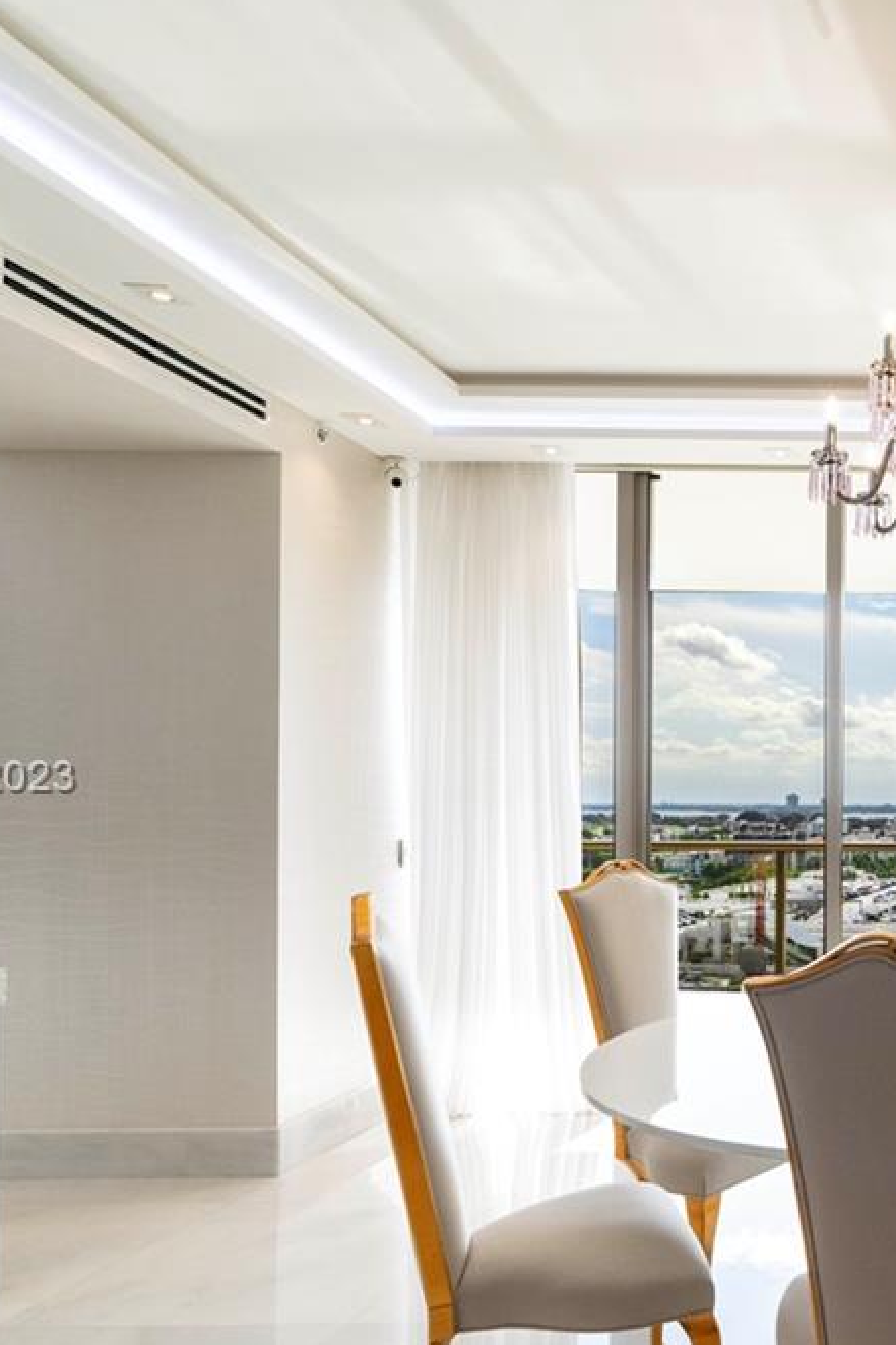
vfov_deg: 63.3
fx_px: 1083
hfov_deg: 36.0
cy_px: 780
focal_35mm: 29
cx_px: 1050
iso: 250
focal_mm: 12
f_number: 11
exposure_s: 1/500
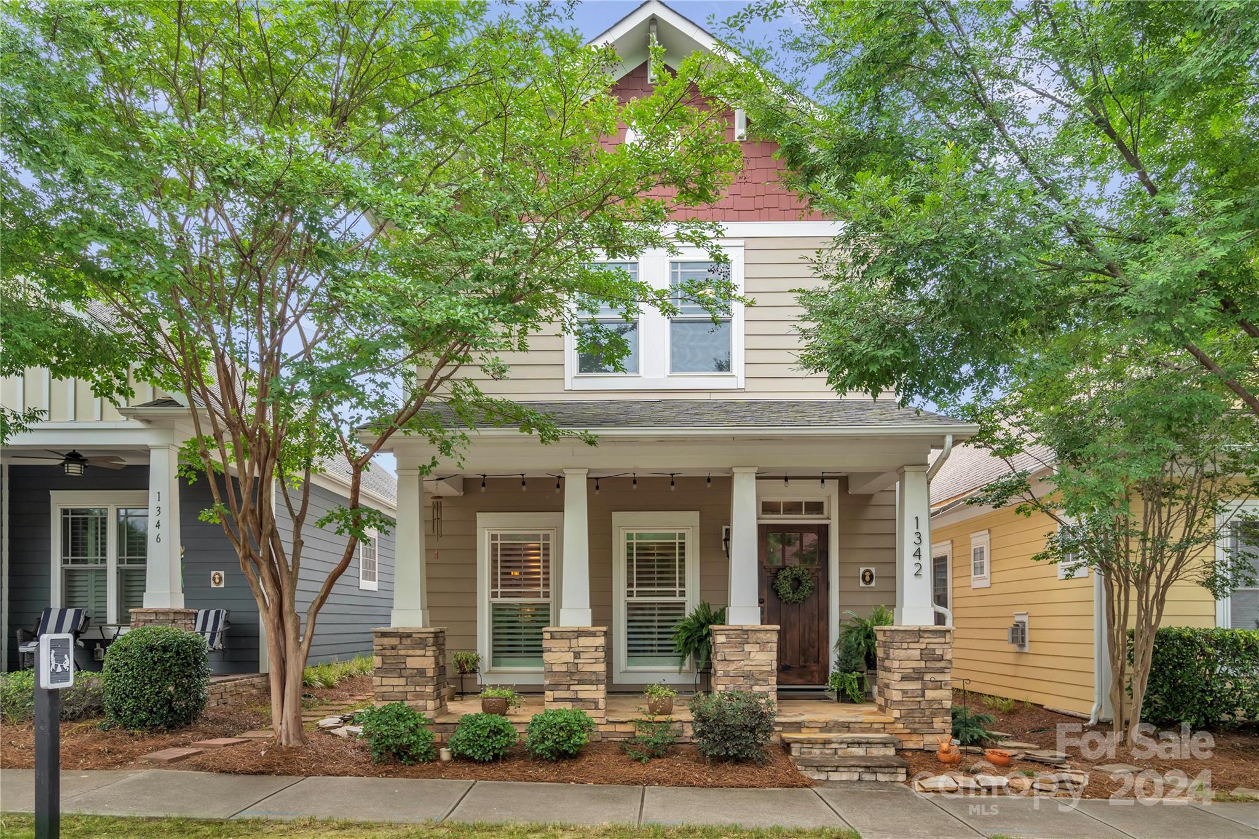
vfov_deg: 55.1
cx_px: 630
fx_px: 804
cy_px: 420
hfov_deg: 76.1
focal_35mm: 23
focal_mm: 23
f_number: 7.1
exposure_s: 1/100
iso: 320
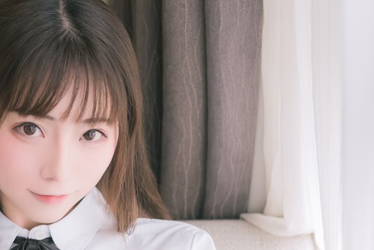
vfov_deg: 11.5
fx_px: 1195
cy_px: 357
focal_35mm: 115
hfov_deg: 17.7
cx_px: 119
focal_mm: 35
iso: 640
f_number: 1.8
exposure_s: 1/160
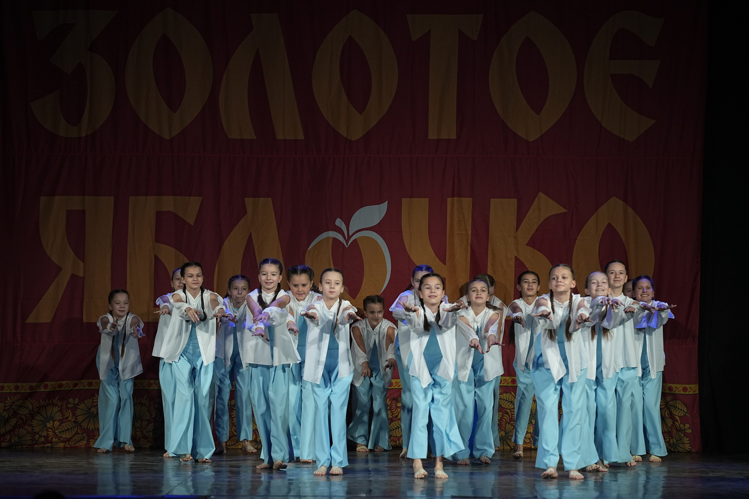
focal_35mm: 126
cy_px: 250
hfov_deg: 16.3
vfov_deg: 10.9
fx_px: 2621
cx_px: 374
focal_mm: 126
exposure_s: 1/400
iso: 2000
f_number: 4
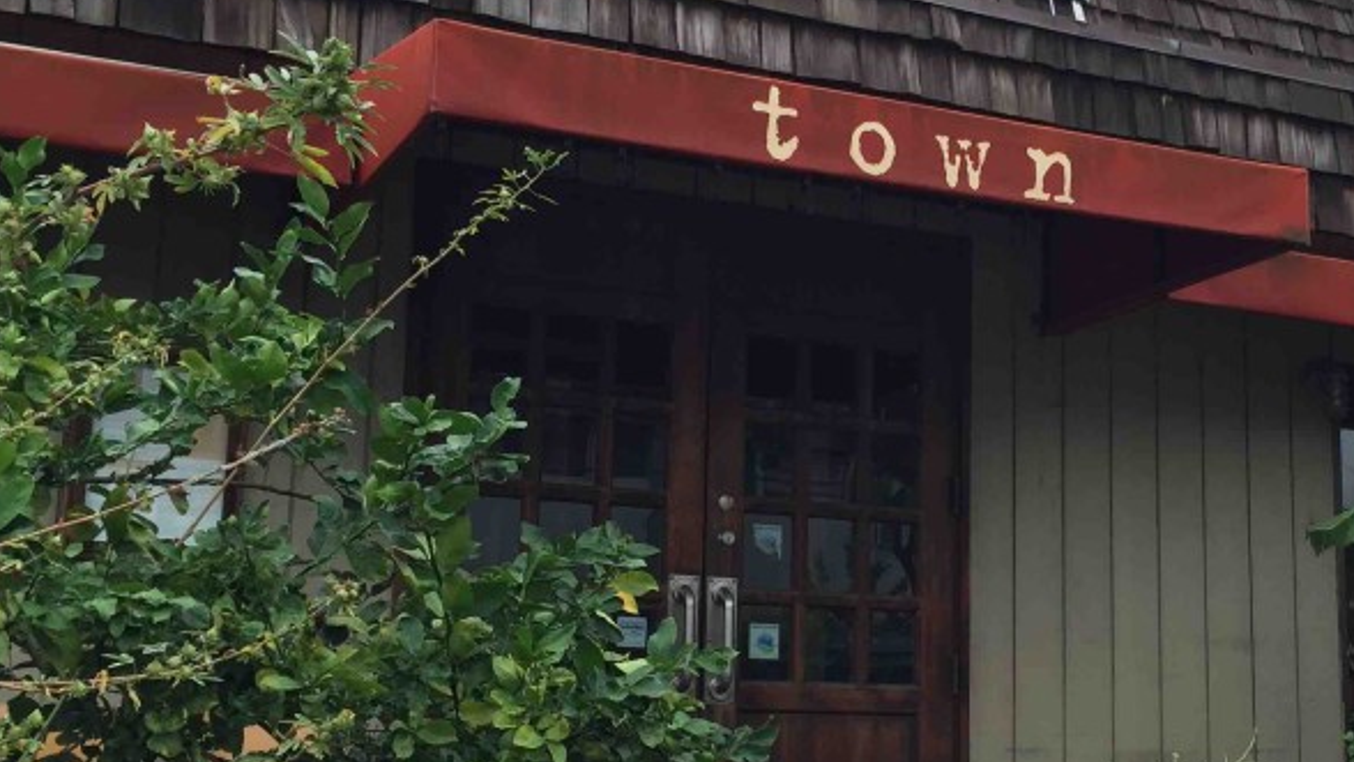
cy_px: 407
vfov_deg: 21.8
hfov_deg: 37.2
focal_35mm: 55
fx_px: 1975
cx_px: 969
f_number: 2.2
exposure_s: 1/648
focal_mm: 4.15
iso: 32
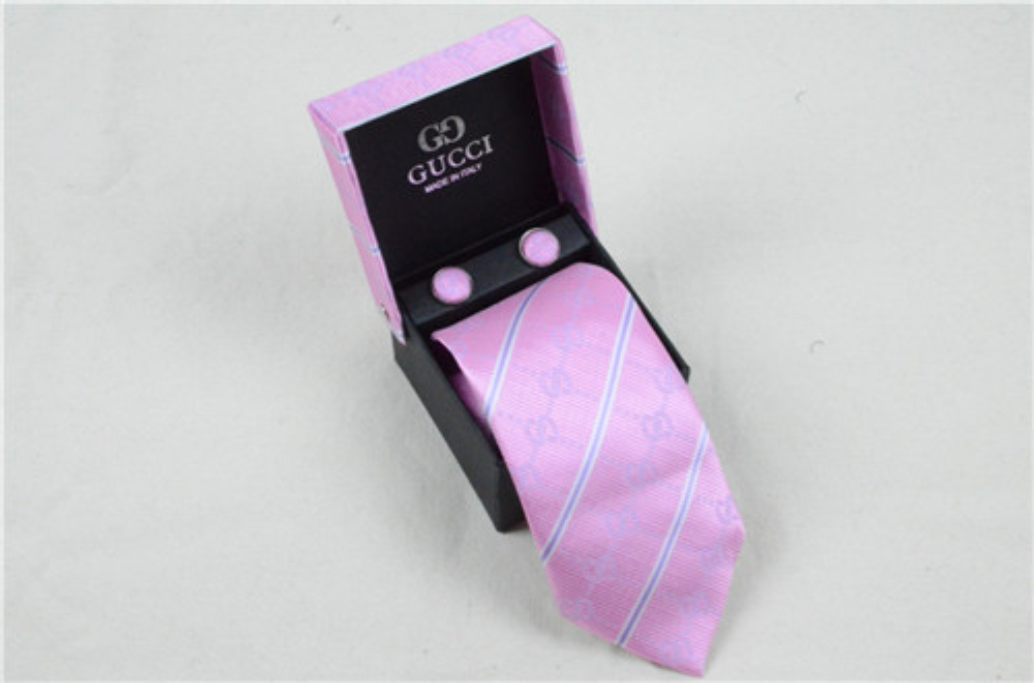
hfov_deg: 39.0
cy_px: 342
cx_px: 517
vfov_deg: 26.3
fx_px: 1460
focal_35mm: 51
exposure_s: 1/40
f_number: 29
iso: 6400
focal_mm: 34
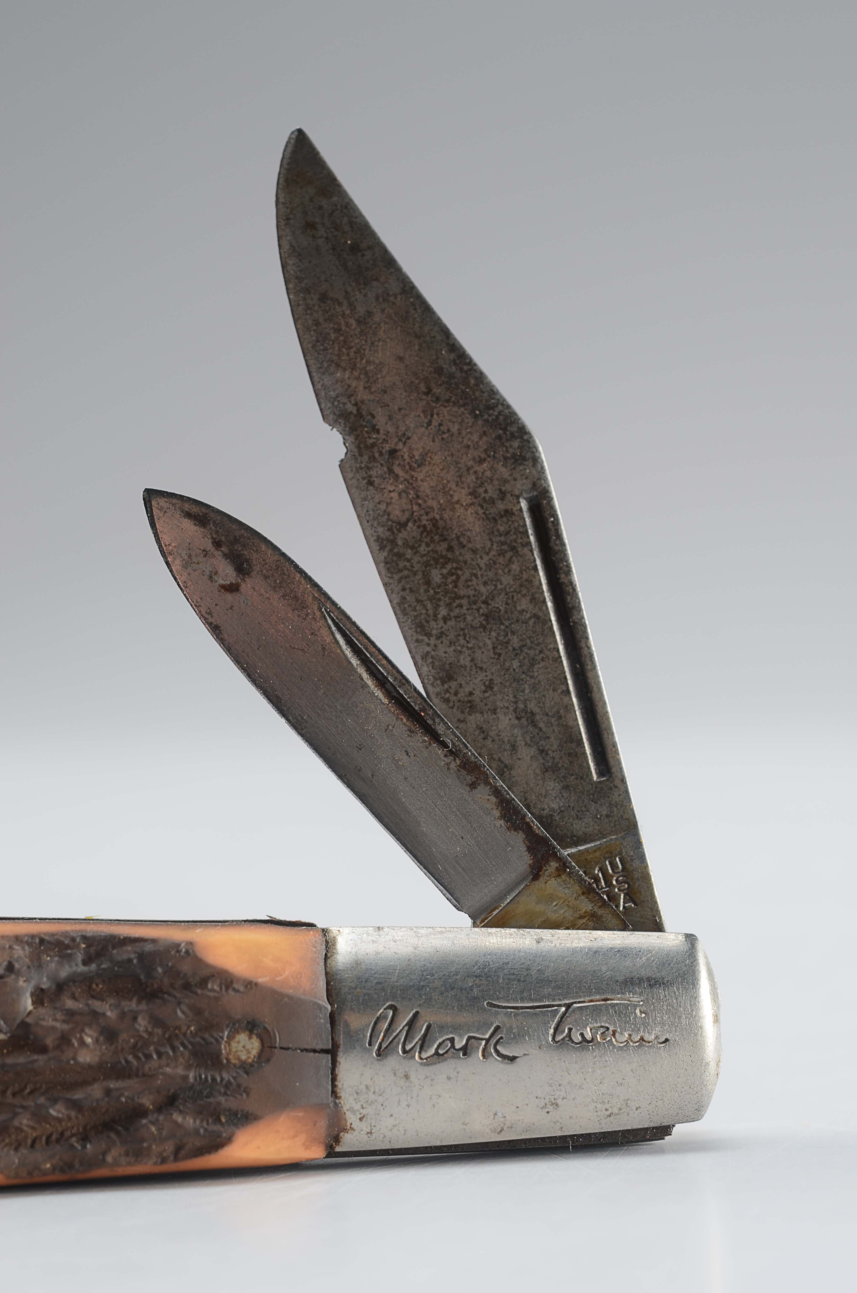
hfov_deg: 15.1
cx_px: 428
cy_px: 646
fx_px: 3228
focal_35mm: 90
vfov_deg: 22.7
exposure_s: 1/80
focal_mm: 60
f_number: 10
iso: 100
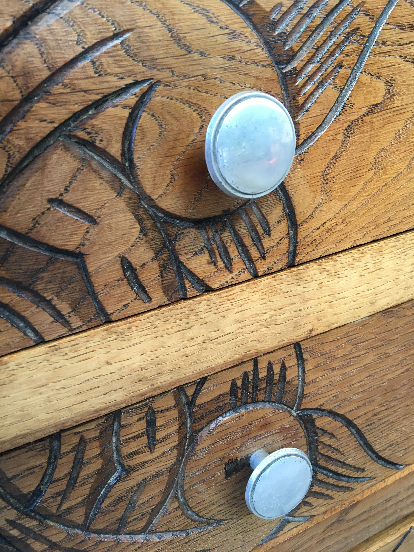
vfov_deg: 61.7
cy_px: 276
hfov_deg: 48.2
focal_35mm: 29
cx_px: 207
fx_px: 462
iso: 50
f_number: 2.2
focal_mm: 4.15
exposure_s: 1/33
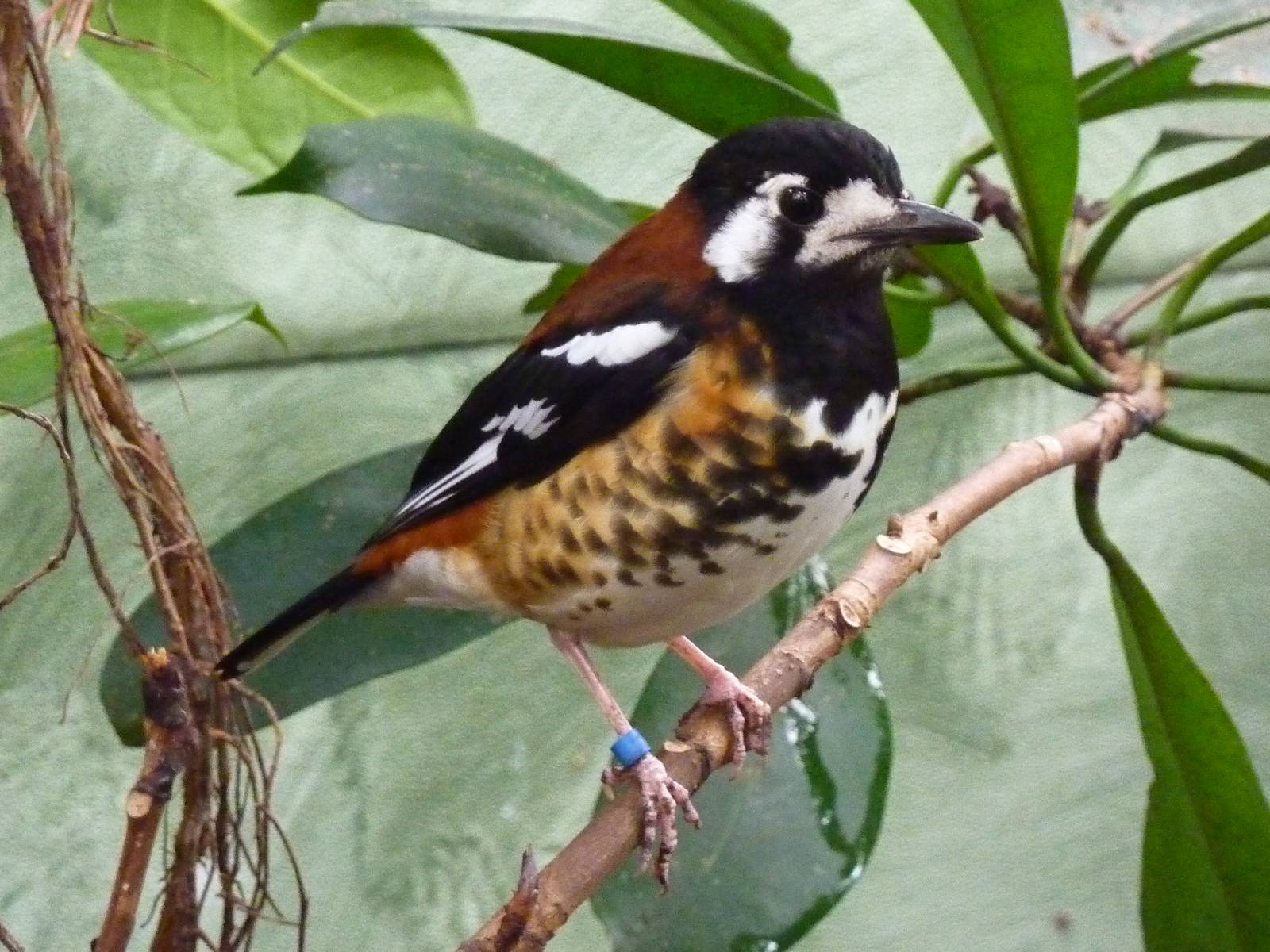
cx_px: 635
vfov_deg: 10.0
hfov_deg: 13.3
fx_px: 5467
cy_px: 476
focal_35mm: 149
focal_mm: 17
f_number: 4.3
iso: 800
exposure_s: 1/15
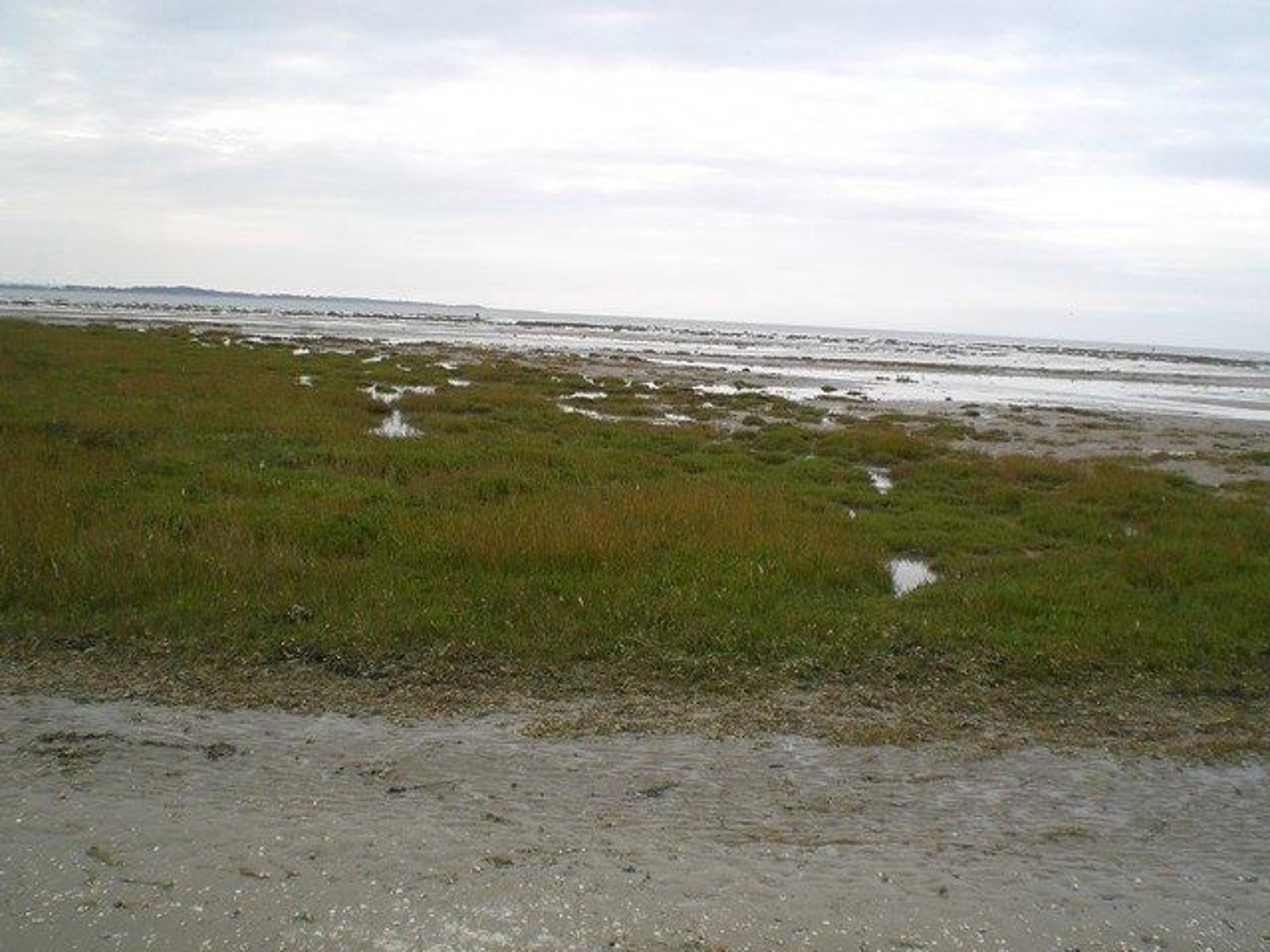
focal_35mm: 38
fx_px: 1394
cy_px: 476
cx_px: 635
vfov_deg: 37.7
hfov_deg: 49.0
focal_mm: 6.3
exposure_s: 1/320
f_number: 4.4
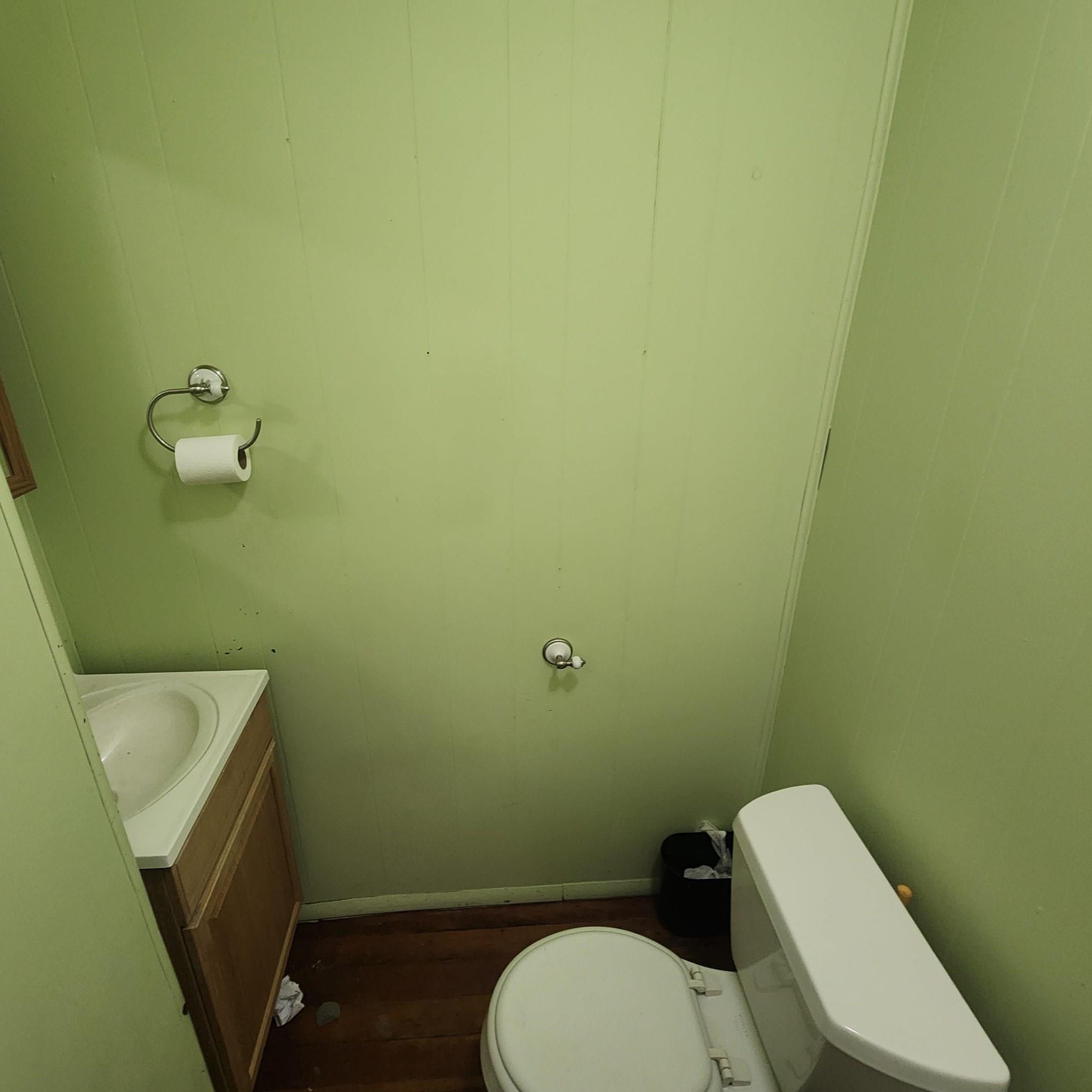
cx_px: 501
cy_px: 542
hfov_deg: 87.2
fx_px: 571
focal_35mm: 16
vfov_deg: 87.4
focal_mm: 2.2
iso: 320
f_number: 2.2
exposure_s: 1/30
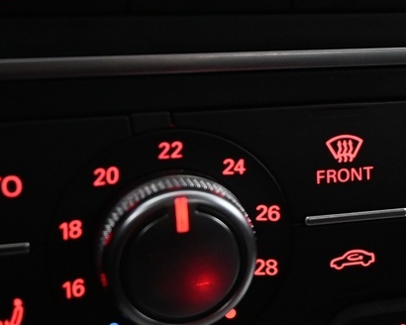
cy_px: 99
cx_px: 491
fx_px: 1069
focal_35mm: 89
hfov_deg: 20.1
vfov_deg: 17.2
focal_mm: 16
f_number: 3.5
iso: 1600
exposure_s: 1/13
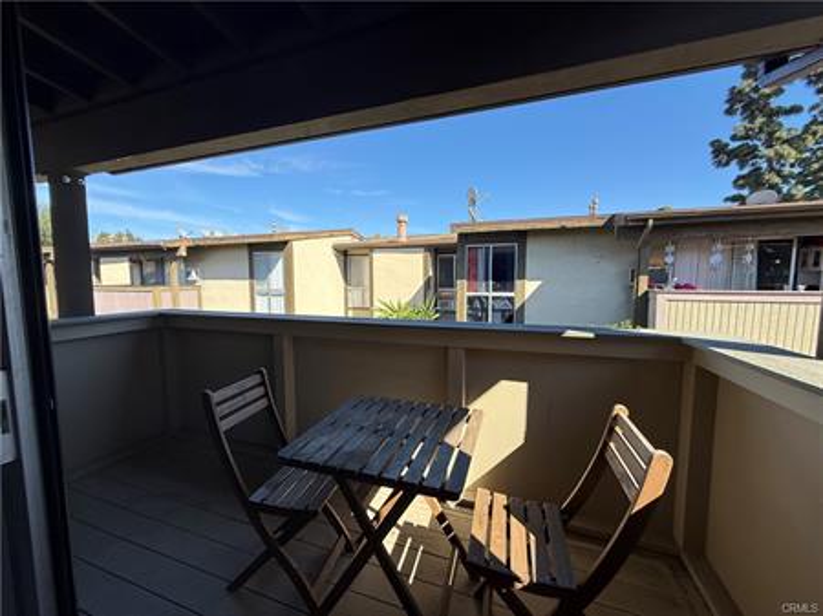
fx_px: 333
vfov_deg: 85.6
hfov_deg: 102.1
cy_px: 308
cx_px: 412
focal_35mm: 14
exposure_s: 1/651
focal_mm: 2.22
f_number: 2.2
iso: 64
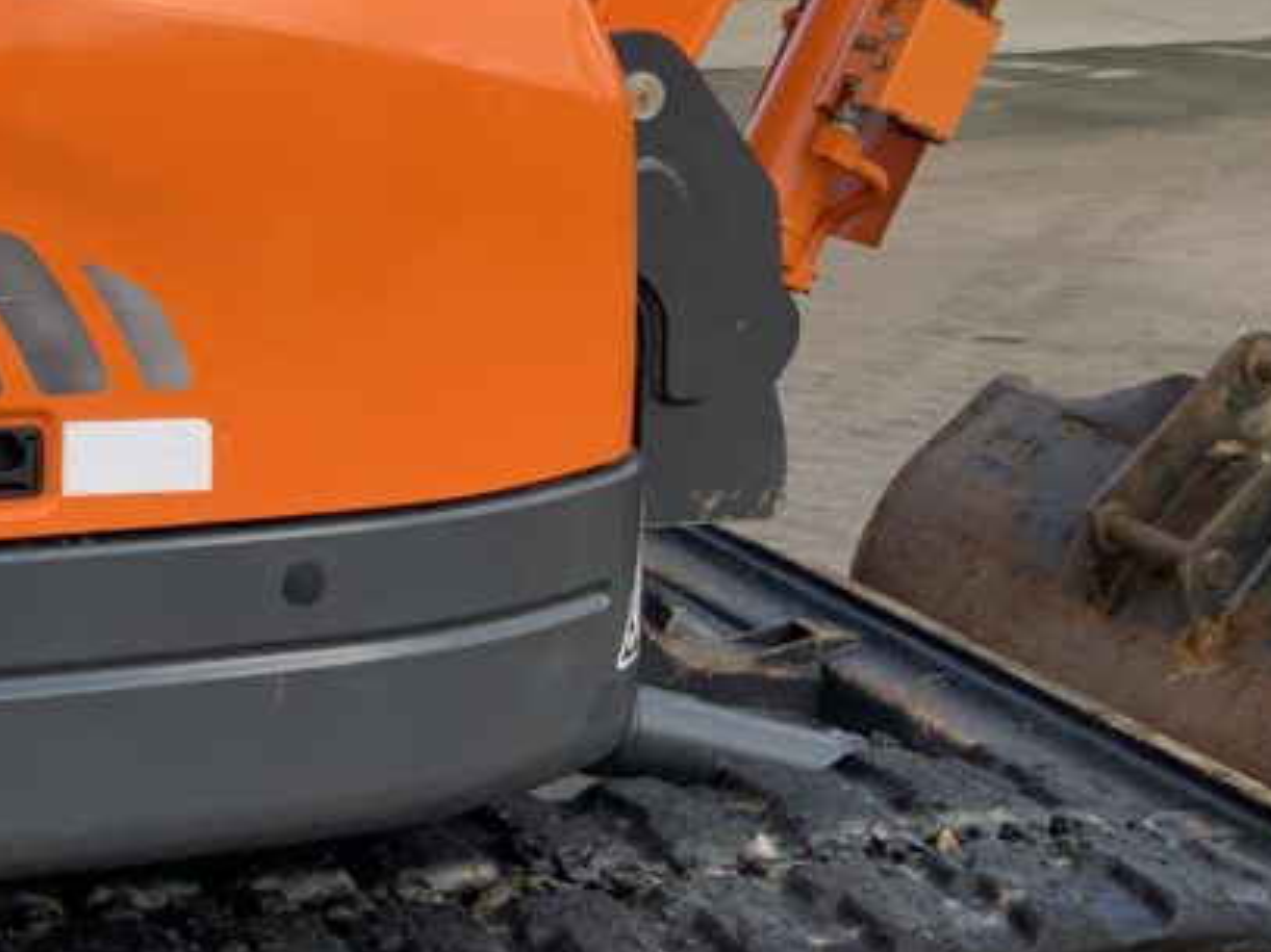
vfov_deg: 19.6
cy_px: 16
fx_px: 2680
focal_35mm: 73
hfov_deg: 24.6
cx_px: -187
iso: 16
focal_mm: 3
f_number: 1.8
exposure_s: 1/482
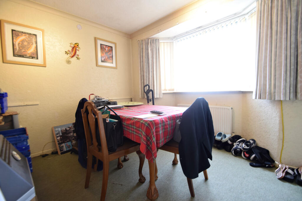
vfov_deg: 77.3
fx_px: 126
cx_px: 151
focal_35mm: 15
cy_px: 100
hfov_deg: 100.4
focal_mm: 10
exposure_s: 1/15
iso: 500
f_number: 4.5
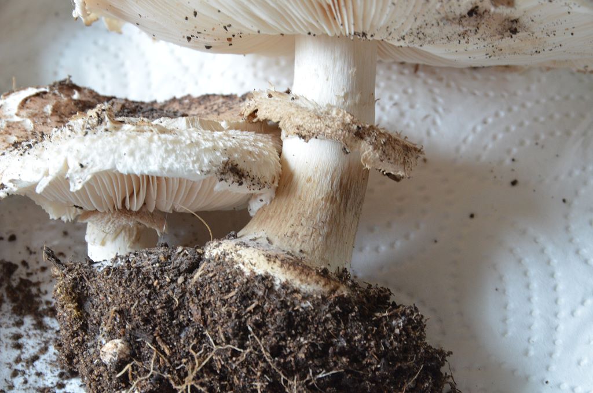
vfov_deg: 5.4
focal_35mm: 255
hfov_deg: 8.1
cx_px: 296
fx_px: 4191
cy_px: 196
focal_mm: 170
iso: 1250
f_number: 16
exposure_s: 1/20
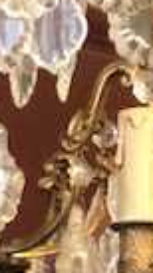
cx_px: -40
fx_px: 2100
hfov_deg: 4.2
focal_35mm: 291
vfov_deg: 7.4
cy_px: 321
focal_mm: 6.6
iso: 320
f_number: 2.8
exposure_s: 1/33
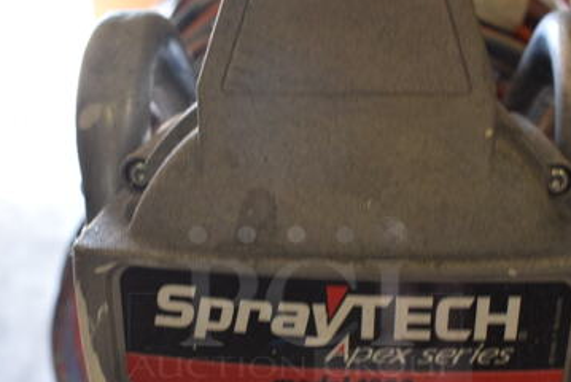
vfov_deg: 26.1
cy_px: 299
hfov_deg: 38.8
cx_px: 296
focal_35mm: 51
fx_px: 810
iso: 800
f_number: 5
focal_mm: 20
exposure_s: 1/60
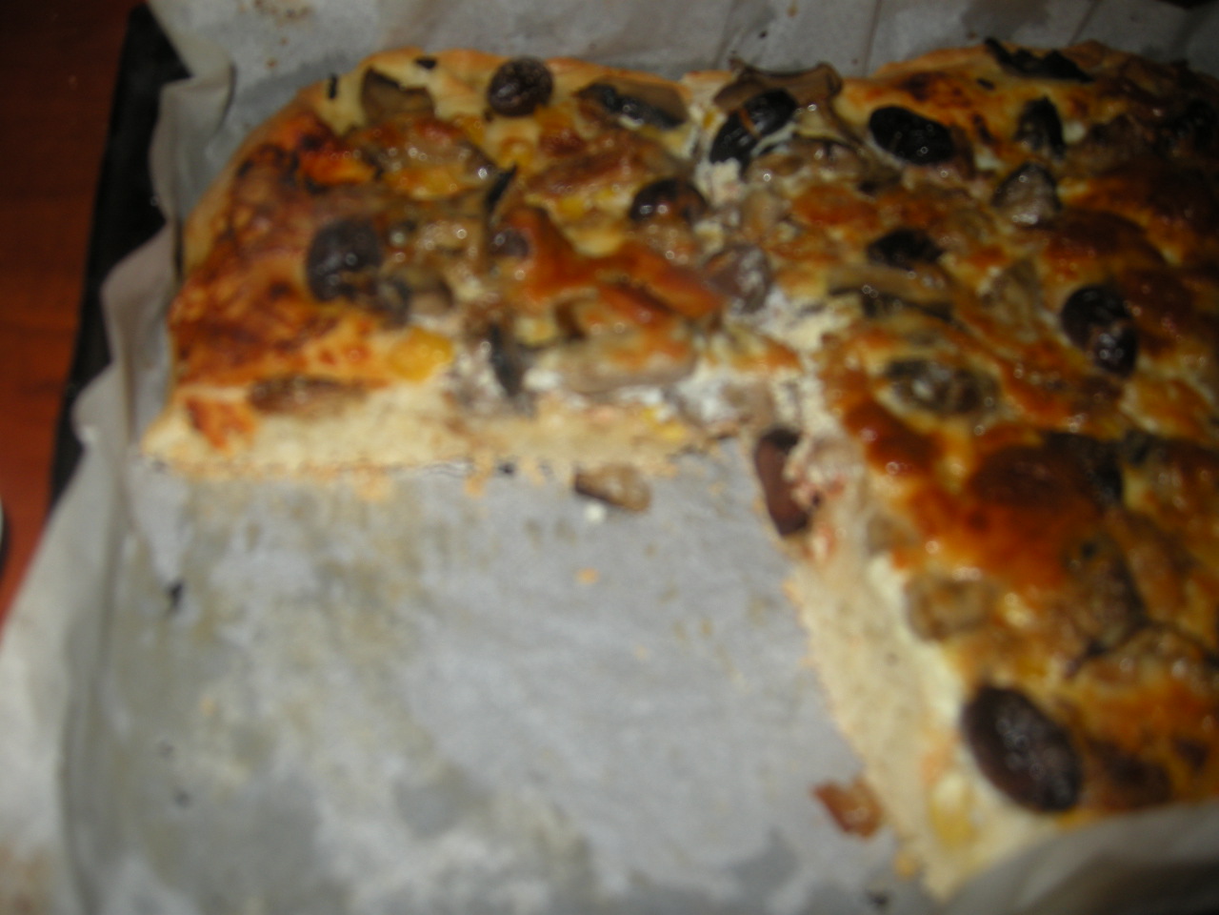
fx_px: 1233
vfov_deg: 40.7
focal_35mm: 35
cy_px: 458
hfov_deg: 52.6
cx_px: 610
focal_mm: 7.5
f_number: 2.7
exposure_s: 1/60
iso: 64
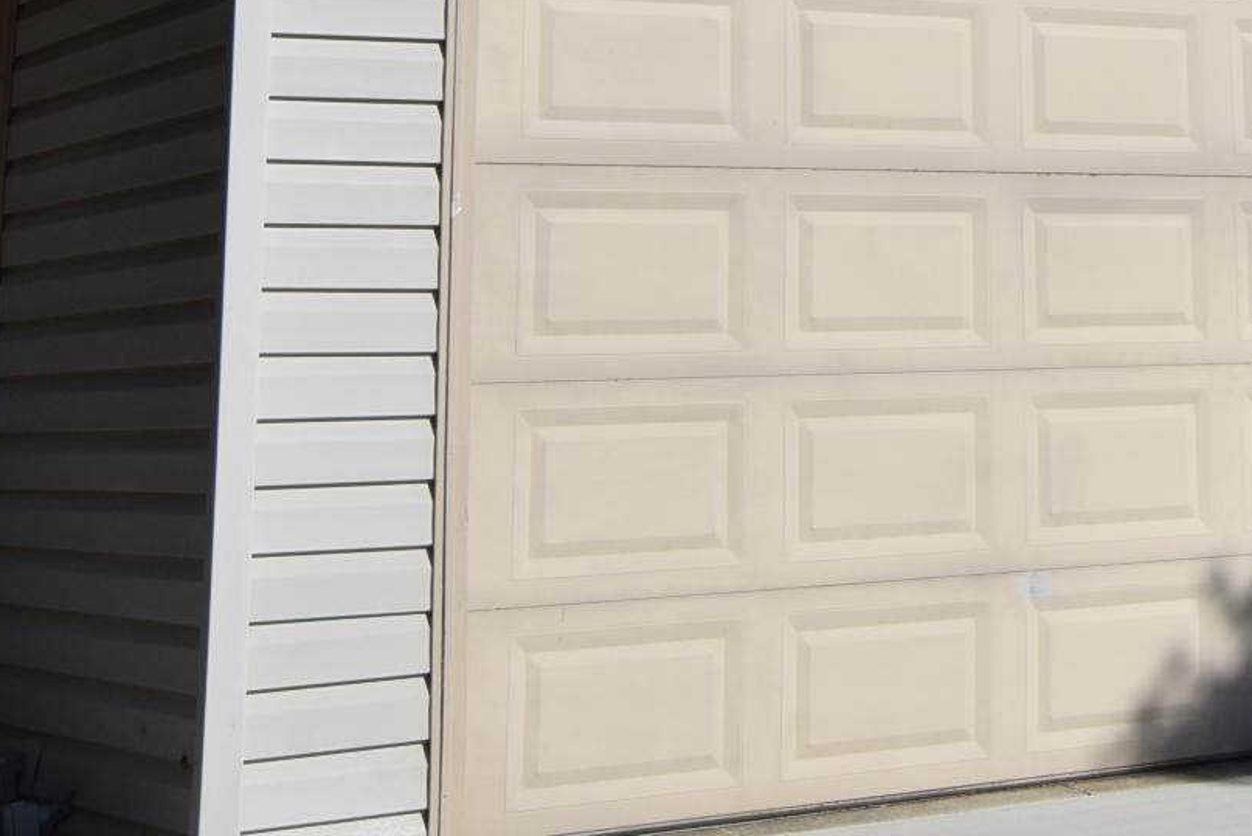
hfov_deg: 22.0
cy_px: -368
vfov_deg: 14.5
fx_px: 3097
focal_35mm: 89
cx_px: 1263
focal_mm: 16
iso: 200
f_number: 10
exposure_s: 1/400
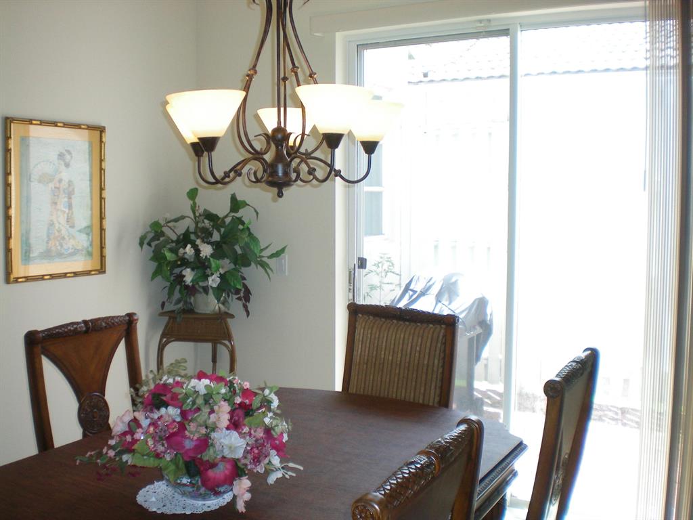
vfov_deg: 37.7
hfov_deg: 49.0
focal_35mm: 38
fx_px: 761
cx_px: 346
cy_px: 260
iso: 100
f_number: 3.1
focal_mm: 6.3
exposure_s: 1/60
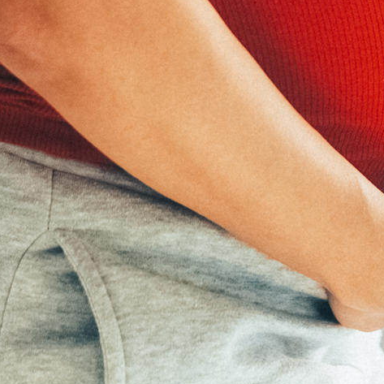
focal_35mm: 449
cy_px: -306
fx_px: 5635
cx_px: 273
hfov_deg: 3.9
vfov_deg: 3.9
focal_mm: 50
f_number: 1.2
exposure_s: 1/640
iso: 100
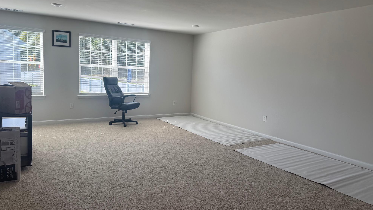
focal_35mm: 27
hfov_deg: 69.8
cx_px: 181
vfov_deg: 42.9
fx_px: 267
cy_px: 97
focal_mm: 6.76
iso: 80
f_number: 1.78
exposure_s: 1/304
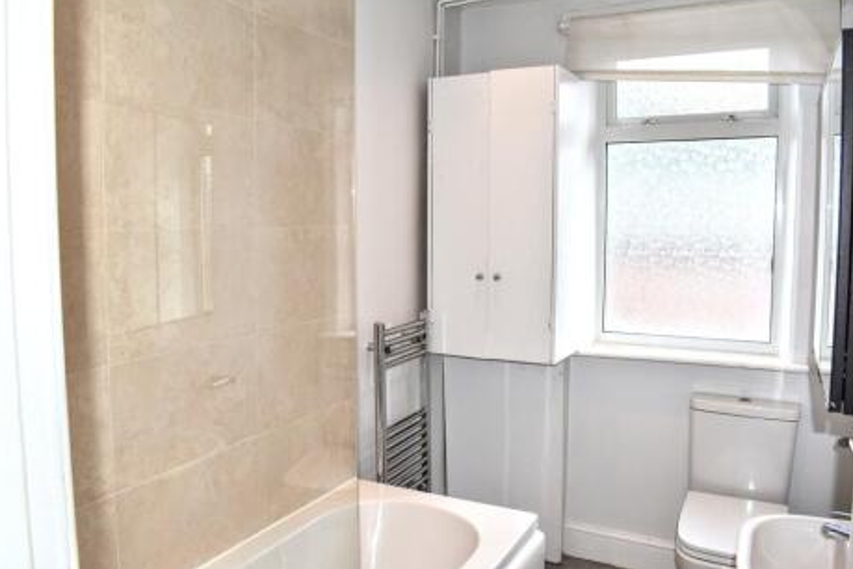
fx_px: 663
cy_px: 276
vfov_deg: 46.4
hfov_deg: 65.5
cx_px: 433
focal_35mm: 28
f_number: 5.6
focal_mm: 18
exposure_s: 1/125
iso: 180
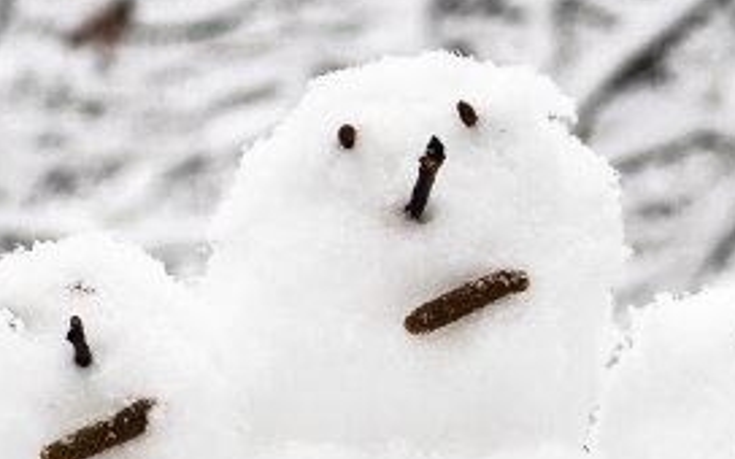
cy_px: 1299
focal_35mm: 312
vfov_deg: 4.1
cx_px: 449
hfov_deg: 6.7
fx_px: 6250
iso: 200
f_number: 4
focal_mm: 25
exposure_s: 1/125
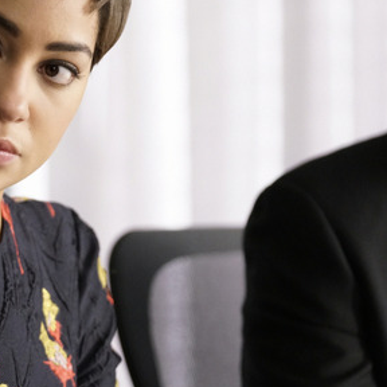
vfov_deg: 5.6
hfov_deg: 5.6
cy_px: 196
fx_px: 3934
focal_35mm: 311
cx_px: 23
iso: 4000
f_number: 2.8
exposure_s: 1/160
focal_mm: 135
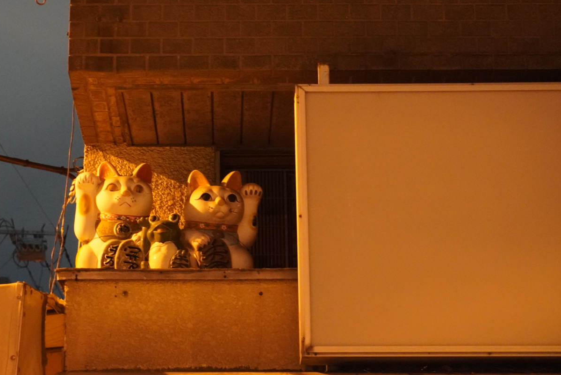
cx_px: 192
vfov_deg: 13.6
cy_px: 123
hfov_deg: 20.1
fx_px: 1575
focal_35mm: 101
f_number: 5.6
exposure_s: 1/13
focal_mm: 50
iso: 6400
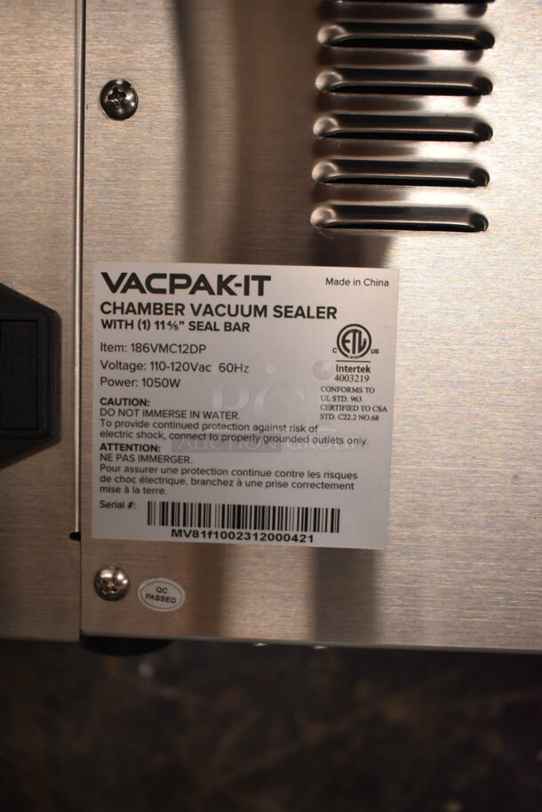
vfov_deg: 61.9
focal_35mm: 30
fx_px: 676
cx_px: 271
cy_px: 406
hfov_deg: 43.7
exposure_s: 1/125
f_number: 3.8
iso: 1400
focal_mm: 20
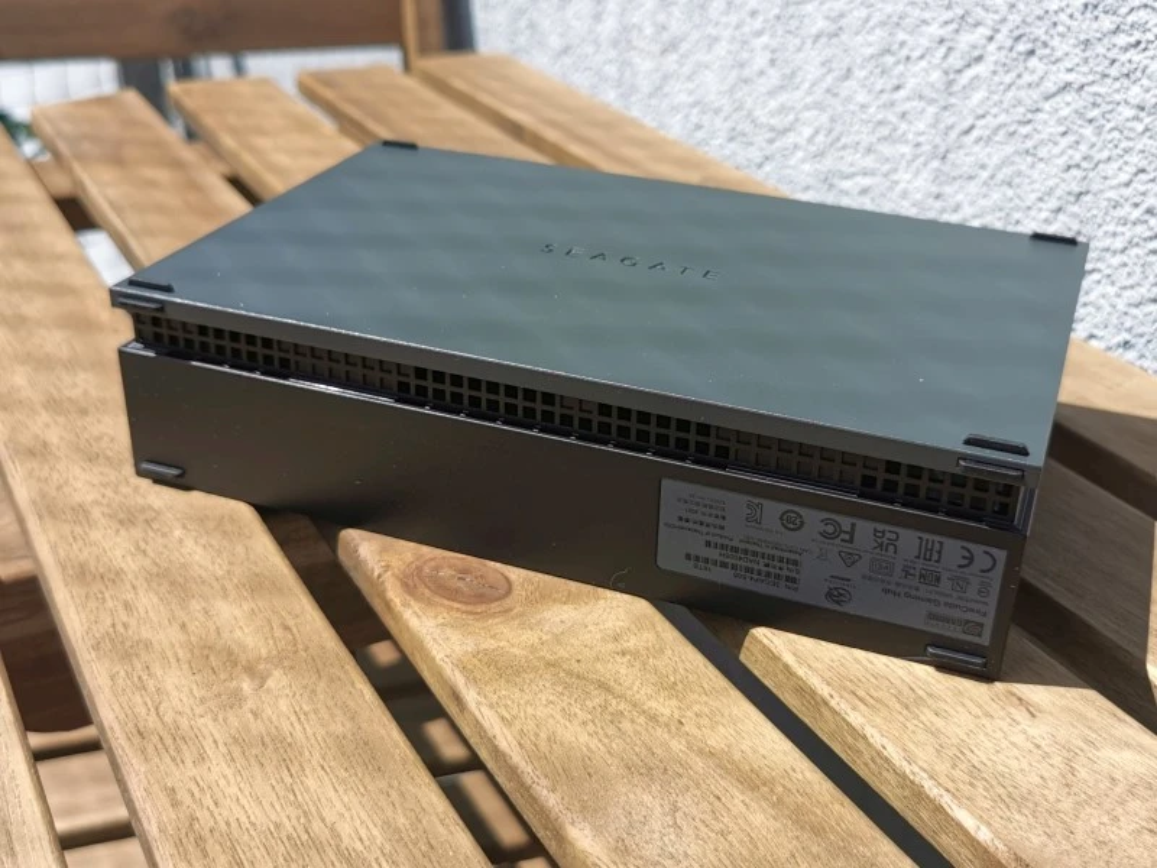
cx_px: 578
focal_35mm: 41
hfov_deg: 45.8
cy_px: 434
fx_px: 1370
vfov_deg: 35.1
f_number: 1.6
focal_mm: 5.56
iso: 50
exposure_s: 1/1724
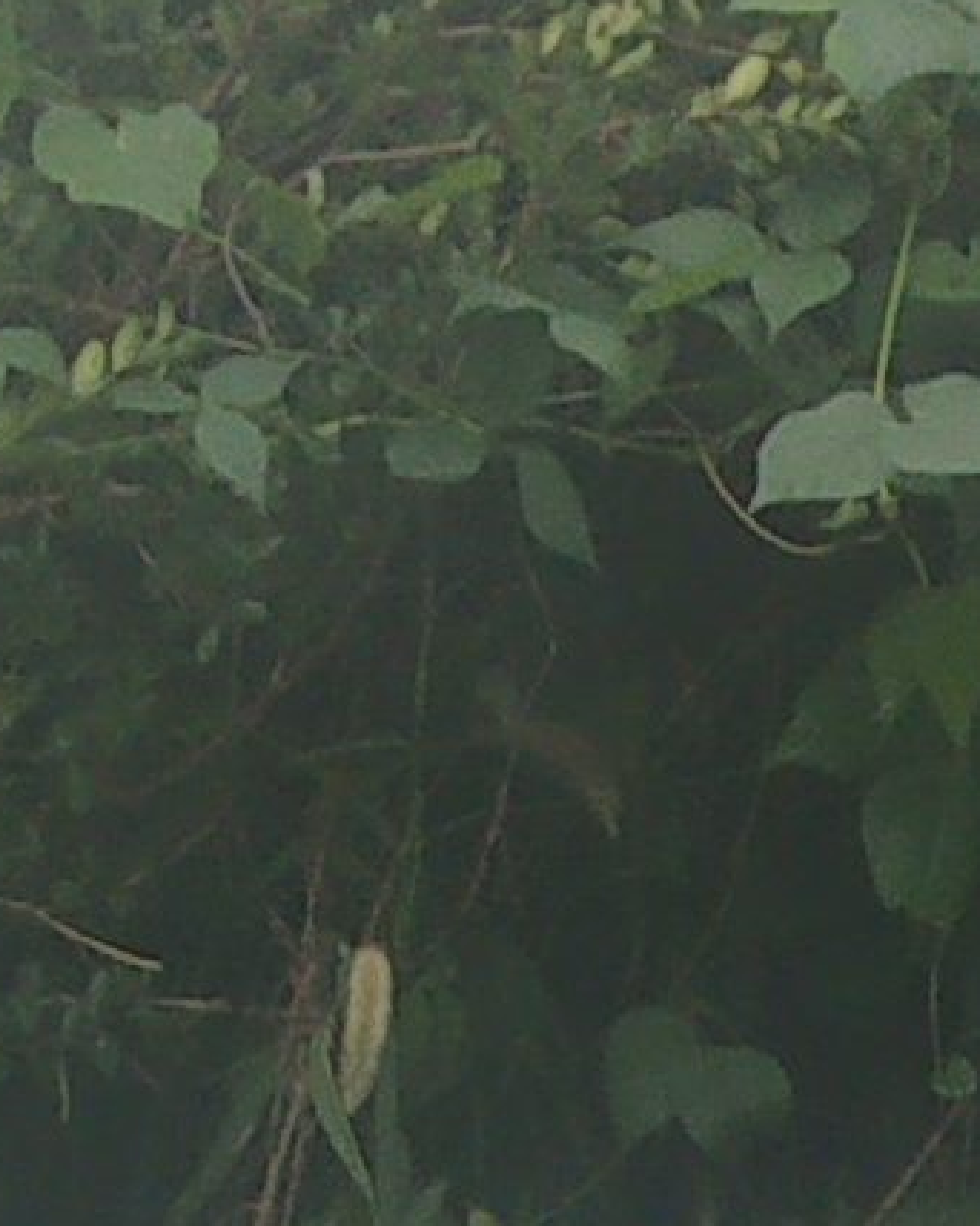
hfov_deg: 6.2
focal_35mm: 248
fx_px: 8998
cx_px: 966
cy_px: 3970
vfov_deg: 6.8
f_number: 1.8
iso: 100
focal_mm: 3.82
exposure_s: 1/781
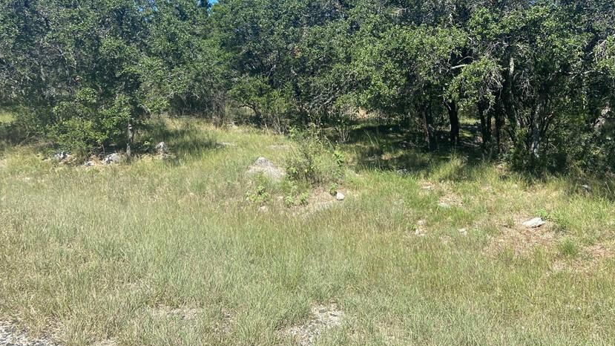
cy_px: 82
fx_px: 571
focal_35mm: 35
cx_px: 356
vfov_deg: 33.0
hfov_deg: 56.4
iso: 32
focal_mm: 4.25
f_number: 1.8
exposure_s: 1/1543
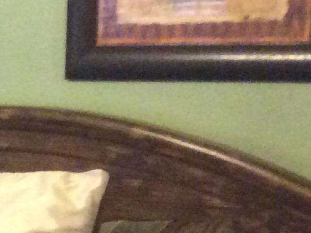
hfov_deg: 11.1
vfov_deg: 8.7
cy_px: 419
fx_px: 1471
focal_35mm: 164
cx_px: -291
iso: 400
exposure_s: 1/17
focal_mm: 3.3
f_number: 2.4
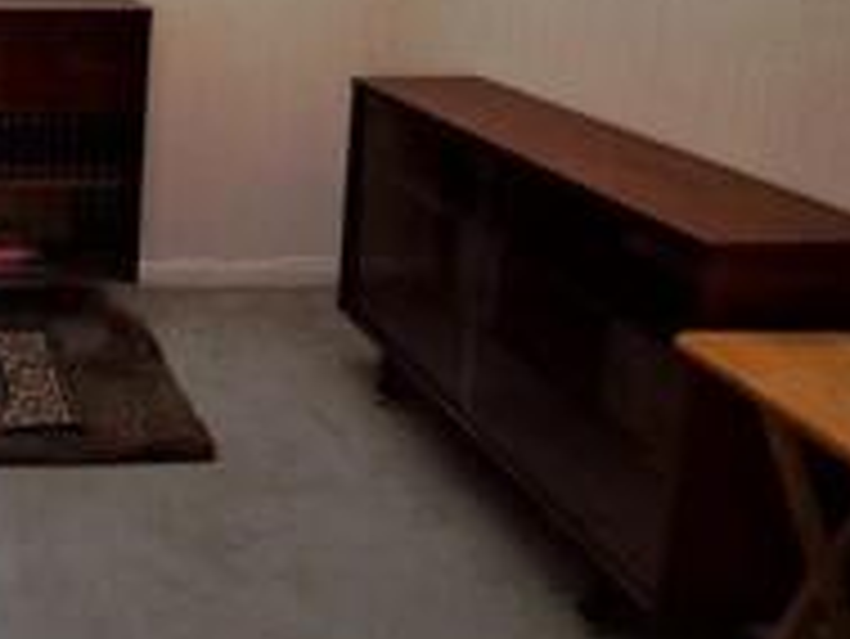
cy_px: 16
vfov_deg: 33.3
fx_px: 983
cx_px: -119
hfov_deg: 37.7
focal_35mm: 40
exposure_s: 1/40
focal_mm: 1.74
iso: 200
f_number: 2.2
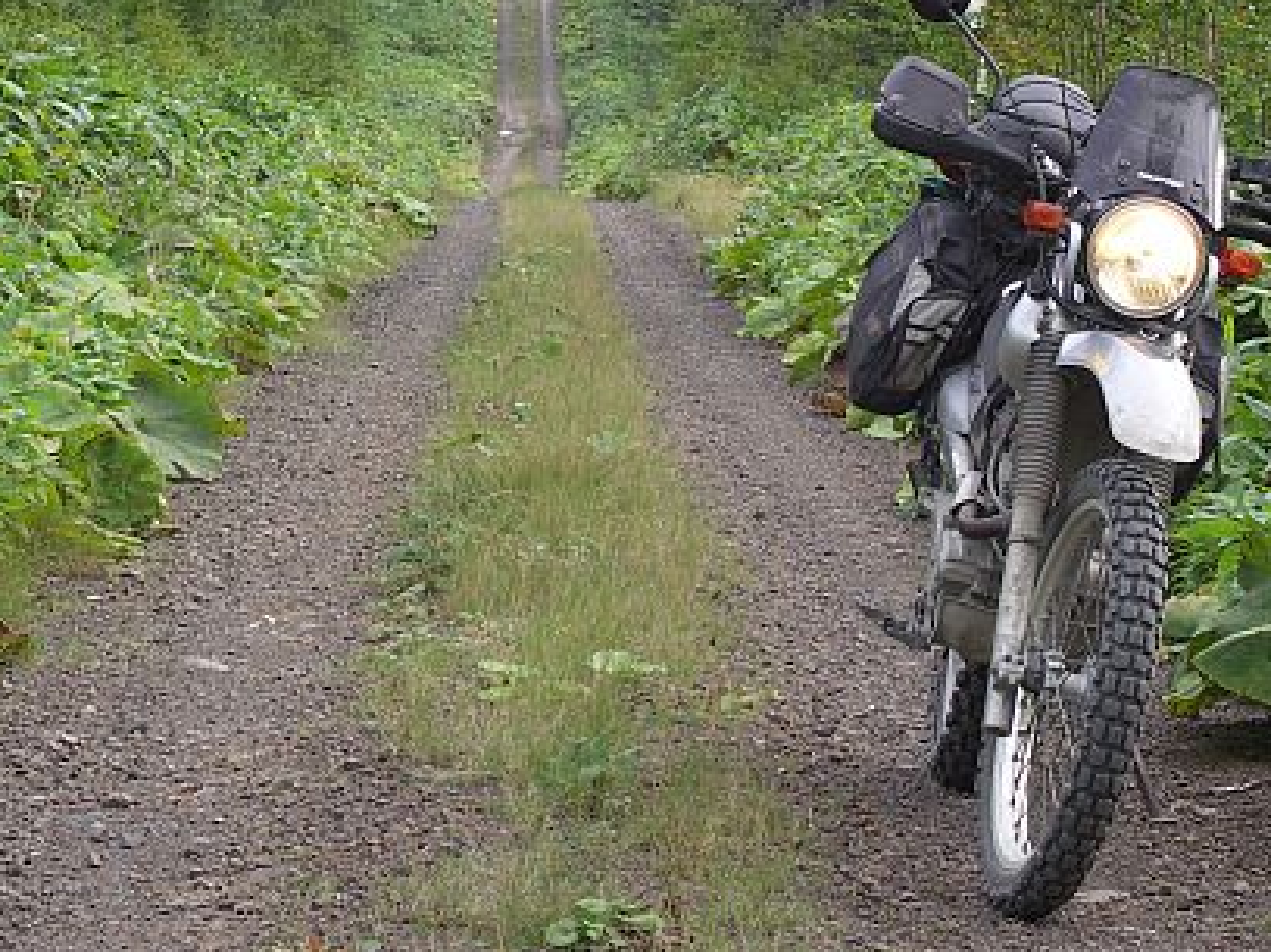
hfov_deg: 14.1
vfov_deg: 10.6
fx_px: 5139
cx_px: 546
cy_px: 237
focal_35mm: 140
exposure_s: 1/100
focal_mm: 22.9
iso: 125
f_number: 6.3
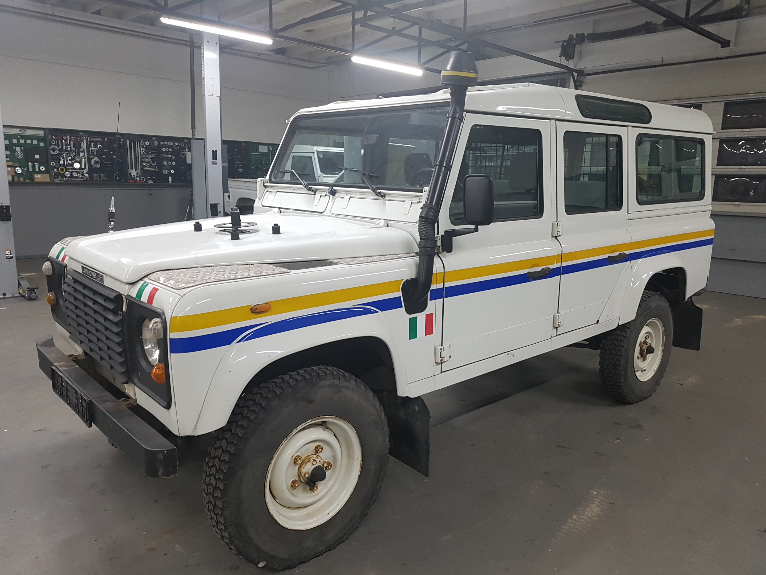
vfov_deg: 53.1
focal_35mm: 26
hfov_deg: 67.3
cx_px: 383
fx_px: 575
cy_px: 288
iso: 200
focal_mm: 4.2
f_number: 1.7
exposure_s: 1/50
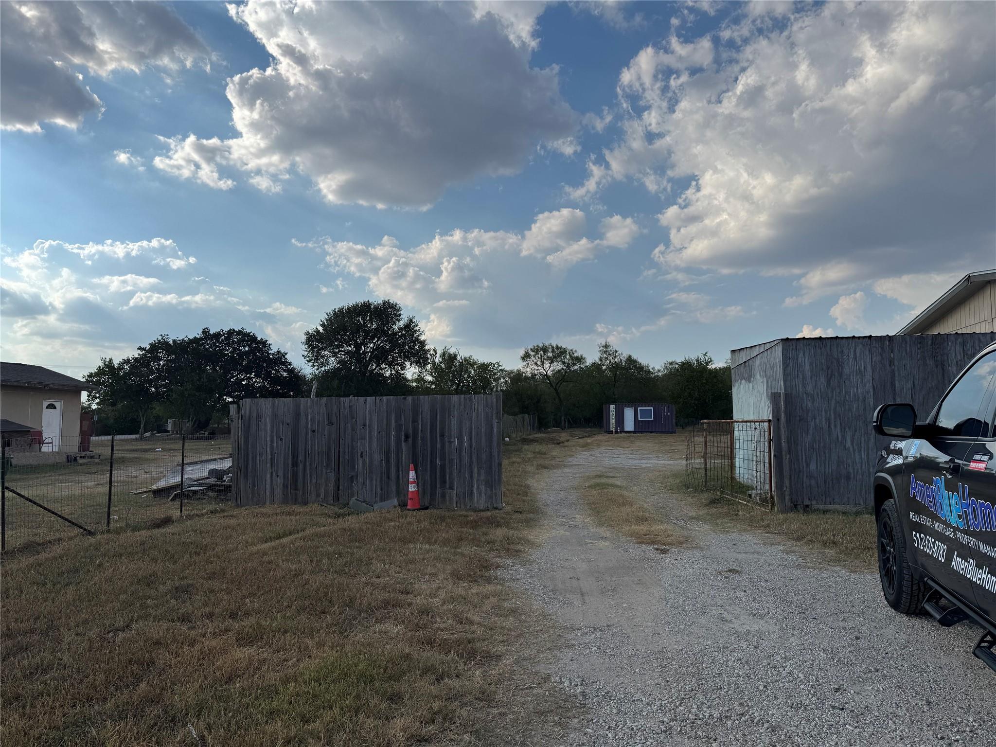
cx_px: 498
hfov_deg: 71.6
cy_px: 374
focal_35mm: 24
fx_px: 691
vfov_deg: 56.8
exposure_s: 1/7937
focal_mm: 6.76
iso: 80
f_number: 1.78
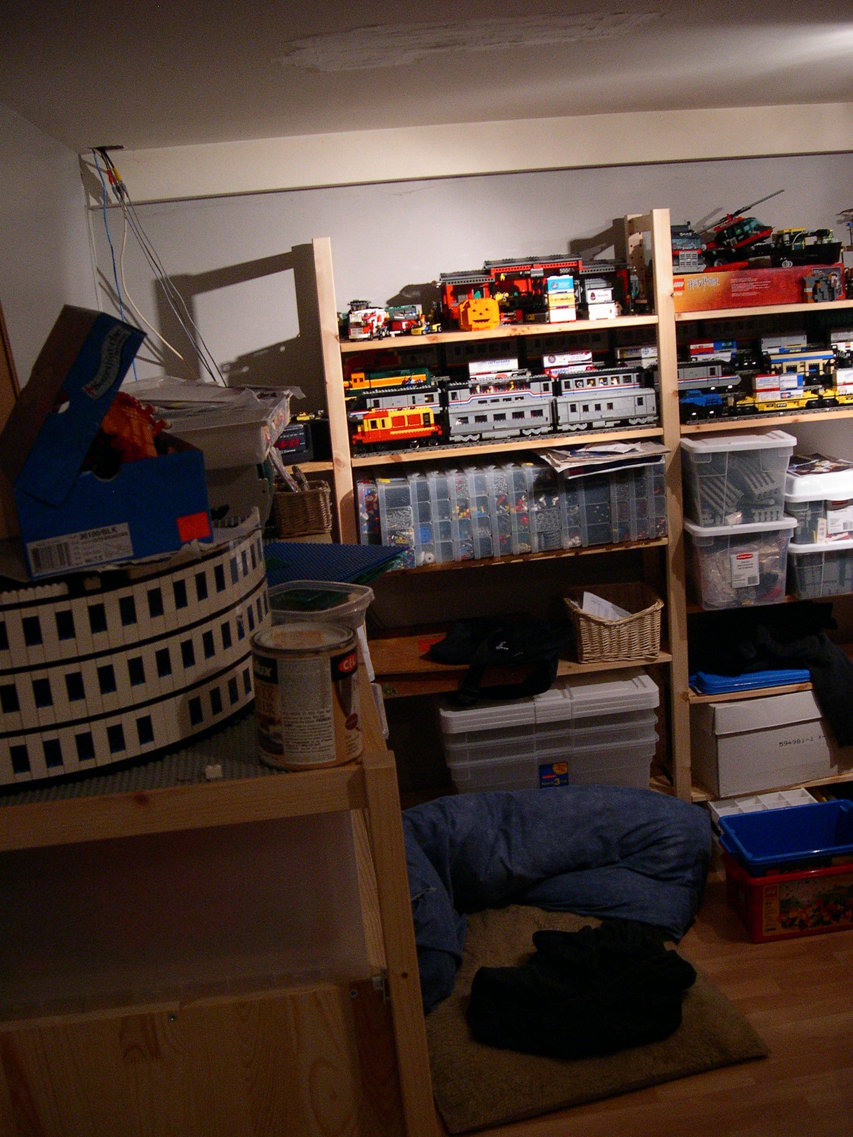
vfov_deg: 49.0
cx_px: 426
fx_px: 1249
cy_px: 568
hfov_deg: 37.7
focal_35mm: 38
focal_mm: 8
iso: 400
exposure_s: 1/23.3
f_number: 2.8
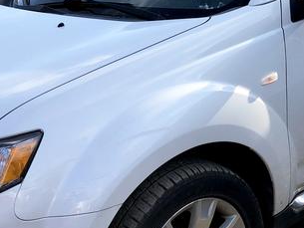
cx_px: 199
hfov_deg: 26.9
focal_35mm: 72
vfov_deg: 20.5
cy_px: 106
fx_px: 633
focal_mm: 4
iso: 20
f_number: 1.8
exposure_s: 1/750
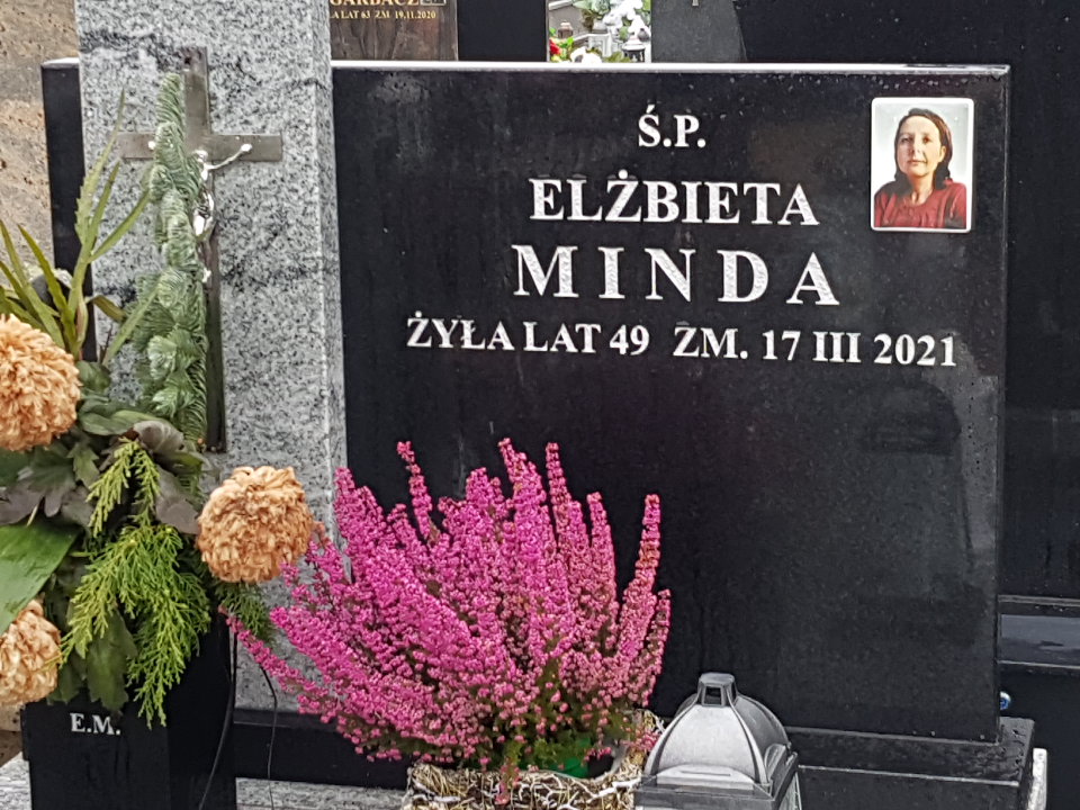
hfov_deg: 67.3
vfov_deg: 53.1
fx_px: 811
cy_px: 405
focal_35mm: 26
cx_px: 540
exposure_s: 1/100
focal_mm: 4.2
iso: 64
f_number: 1.7
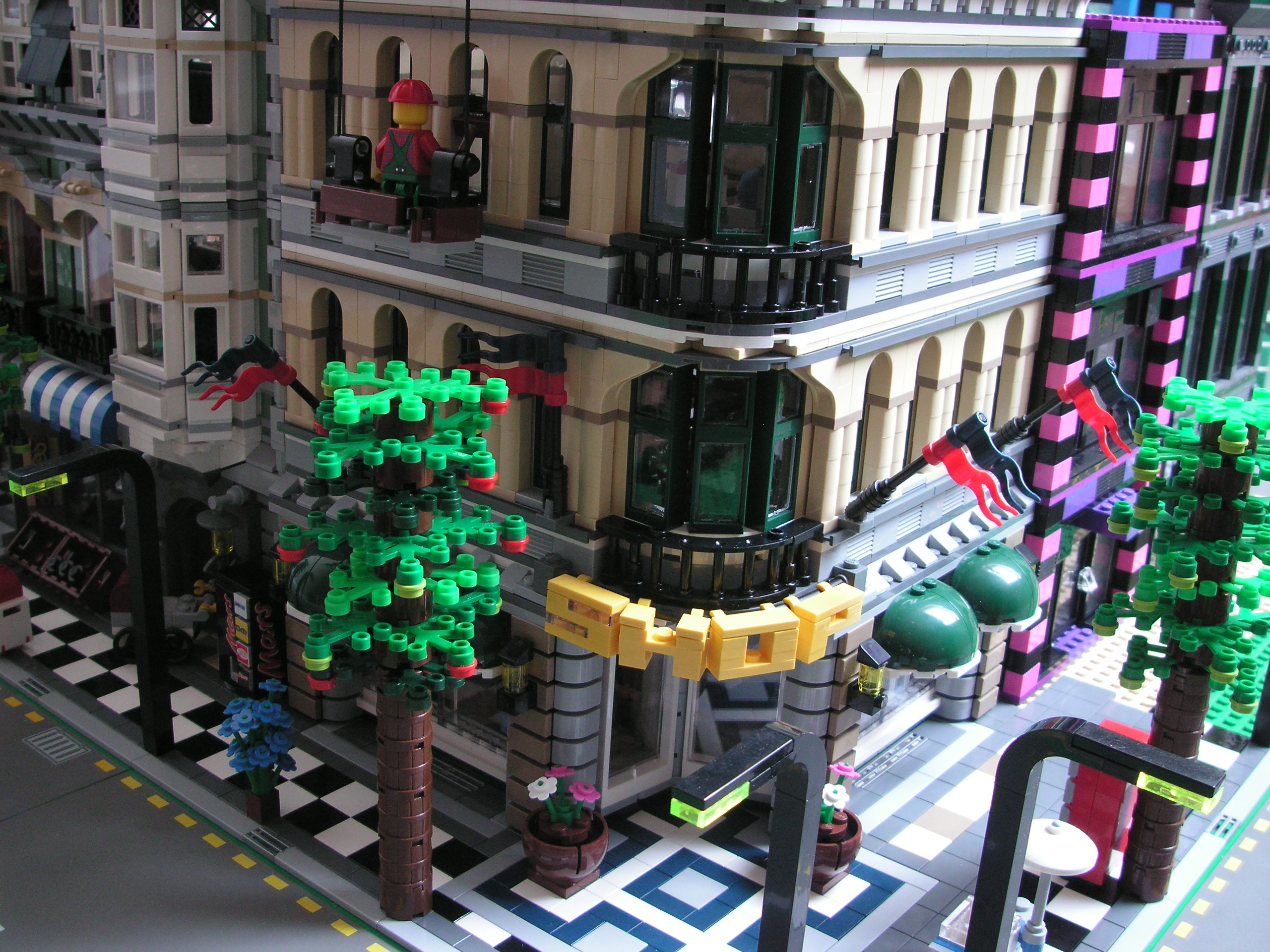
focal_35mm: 38
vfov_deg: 37.7
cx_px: 635
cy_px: 476
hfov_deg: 49.0
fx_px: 1394
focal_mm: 6.3
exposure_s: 1/4
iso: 100
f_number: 3.3
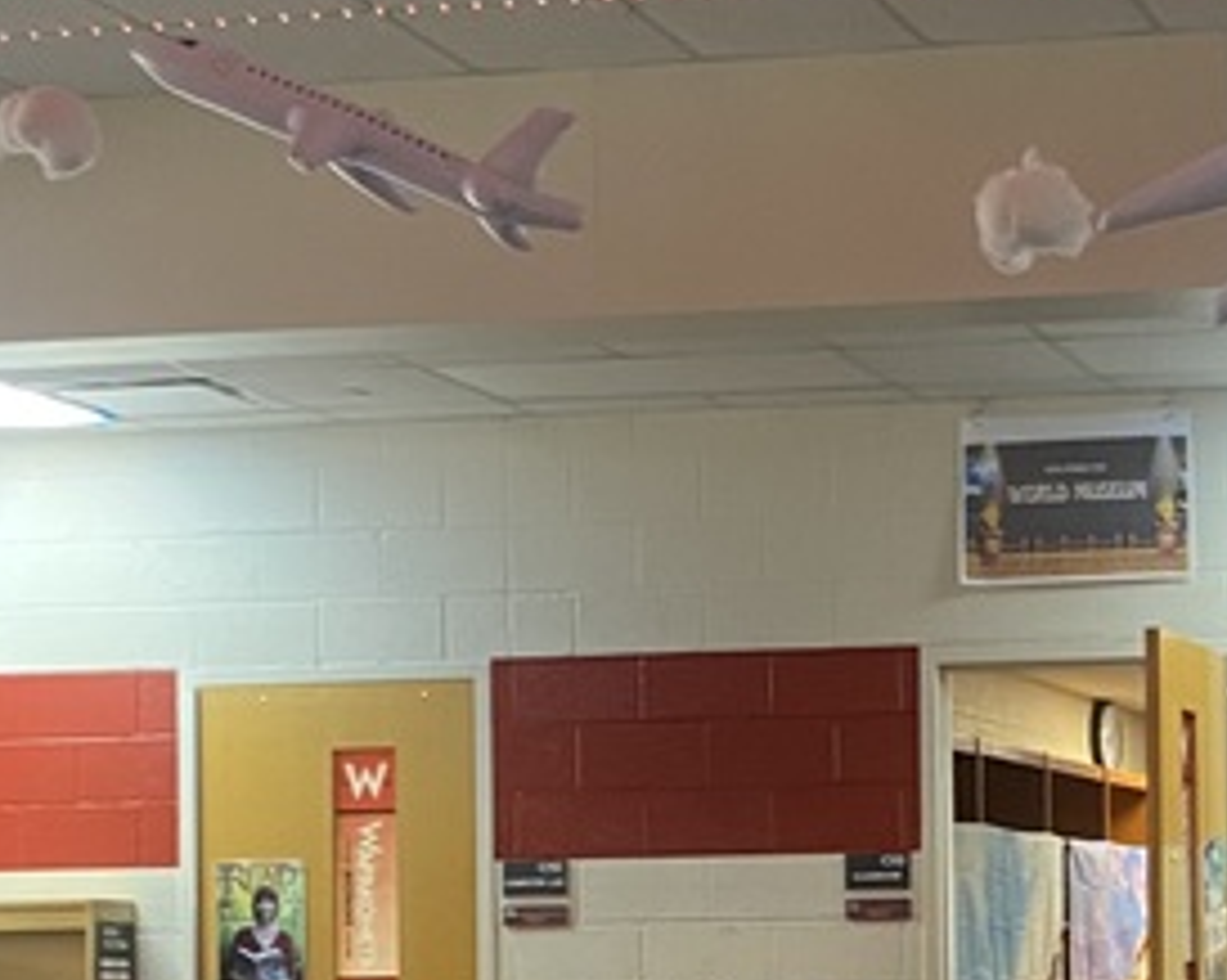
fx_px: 3375
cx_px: 1330
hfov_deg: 19.8
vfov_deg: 16.2
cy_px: 967
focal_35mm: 93
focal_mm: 4.25
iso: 500
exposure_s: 1/40
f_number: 1.8
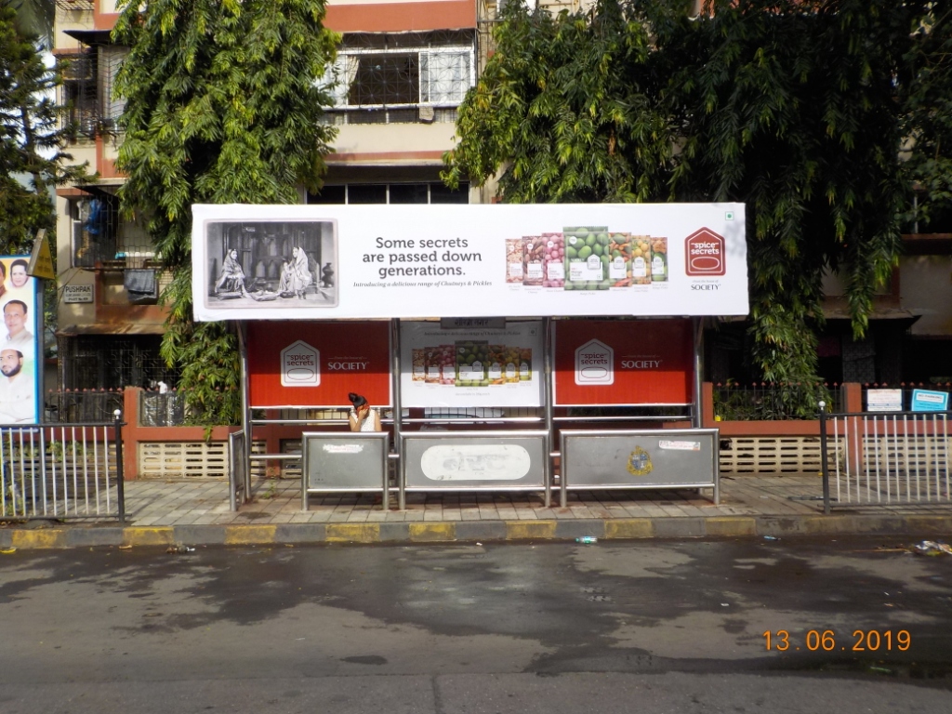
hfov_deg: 60.0
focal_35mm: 30
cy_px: 357
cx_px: 476
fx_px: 825
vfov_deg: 46.8
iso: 125
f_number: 3.3
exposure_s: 1/640
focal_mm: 4.1
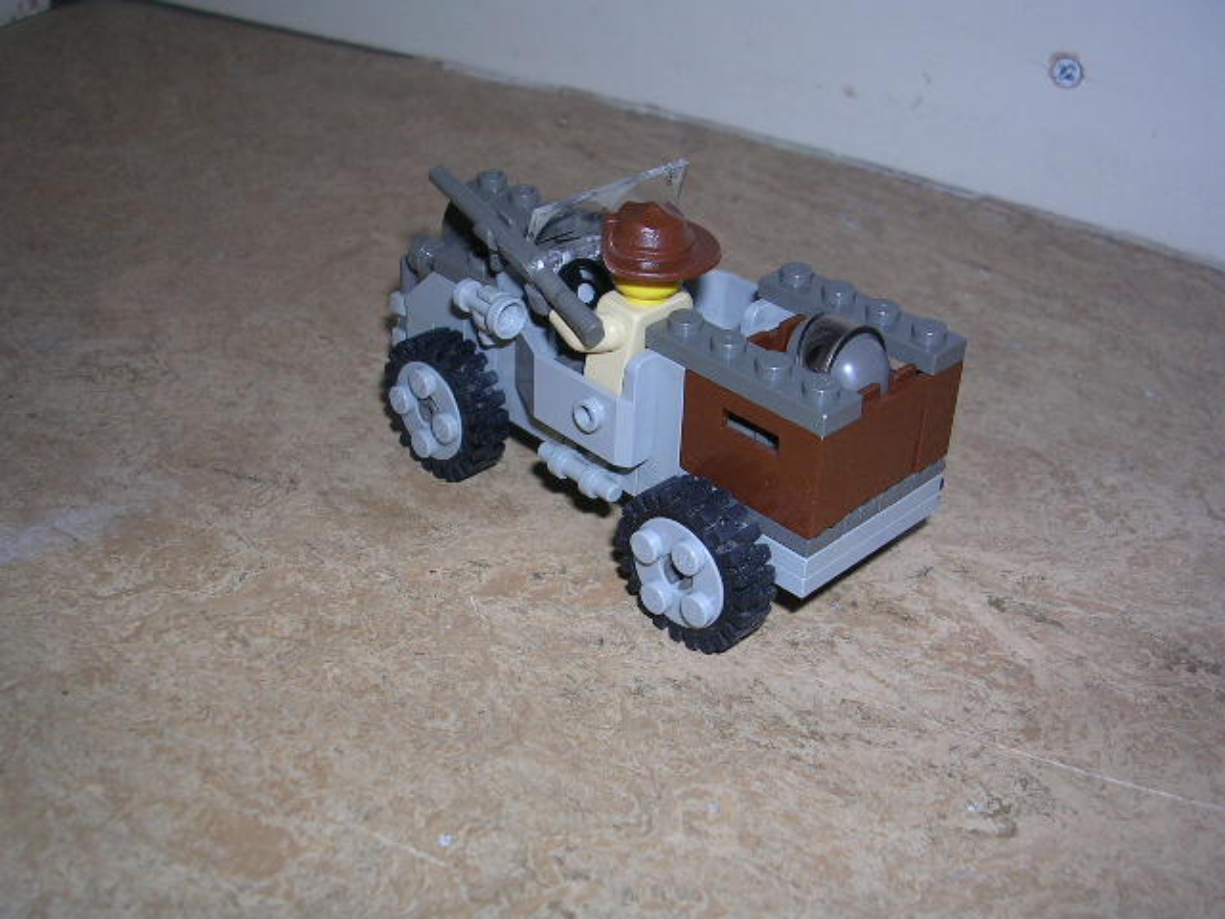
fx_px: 1345
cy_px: 460
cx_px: 612
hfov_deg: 49.0
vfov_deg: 37.7
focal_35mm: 38
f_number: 2.8
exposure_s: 1/60.1
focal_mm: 5.8
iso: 50
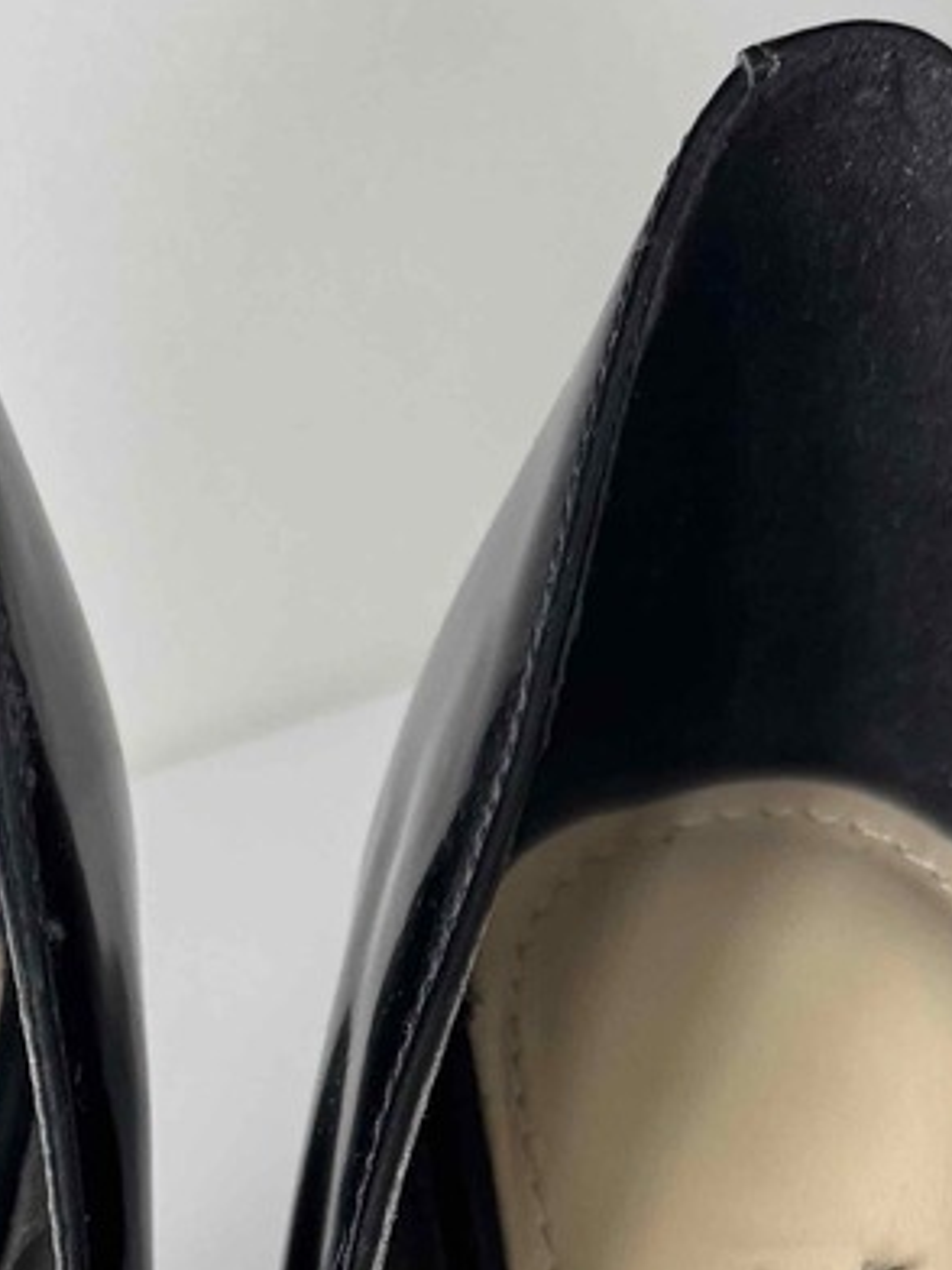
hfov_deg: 15.0
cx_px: 133
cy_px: 2368
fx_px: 3594
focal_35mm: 98
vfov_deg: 16.4
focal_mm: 6.76
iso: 160
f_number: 1.78
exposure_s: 1/121
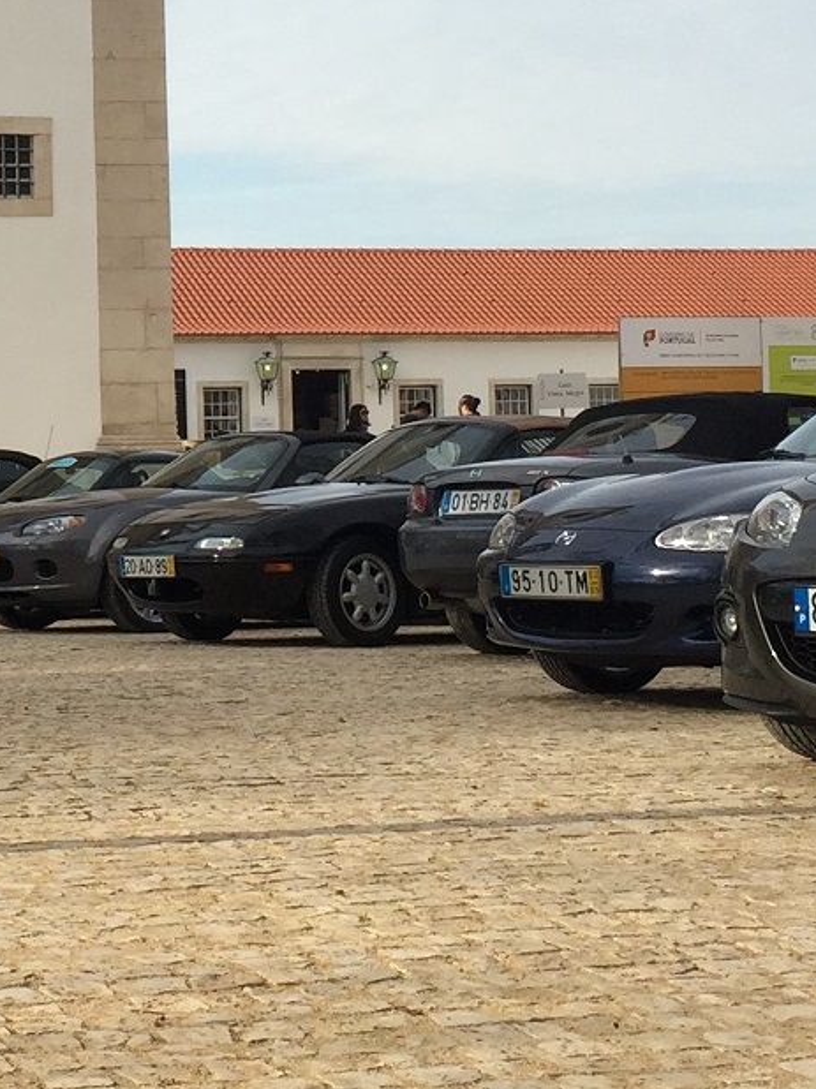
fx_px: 2894
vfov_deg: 21.1
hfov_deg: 15.6
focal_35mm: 92
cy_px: 251
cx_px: -68
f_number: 2.2
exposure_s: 1/2083
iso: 32
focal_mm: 4.15
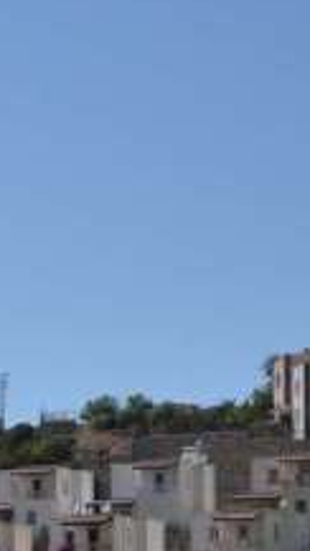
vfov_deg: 12.2
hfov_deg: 6.8
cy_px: 538
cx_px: -295
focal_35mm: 174
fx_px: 2544
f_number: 2.8
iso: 160
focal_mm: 45
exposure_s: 1/2500
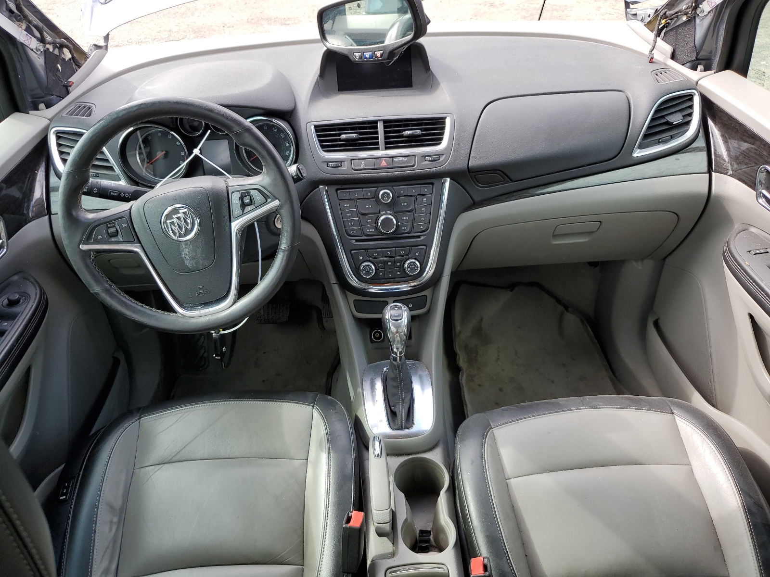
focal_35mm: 26
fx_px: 578
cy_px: 288
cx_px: 385
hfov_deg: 67.3
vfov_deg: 53.1
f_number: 1.5
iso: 50
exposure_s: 1/357
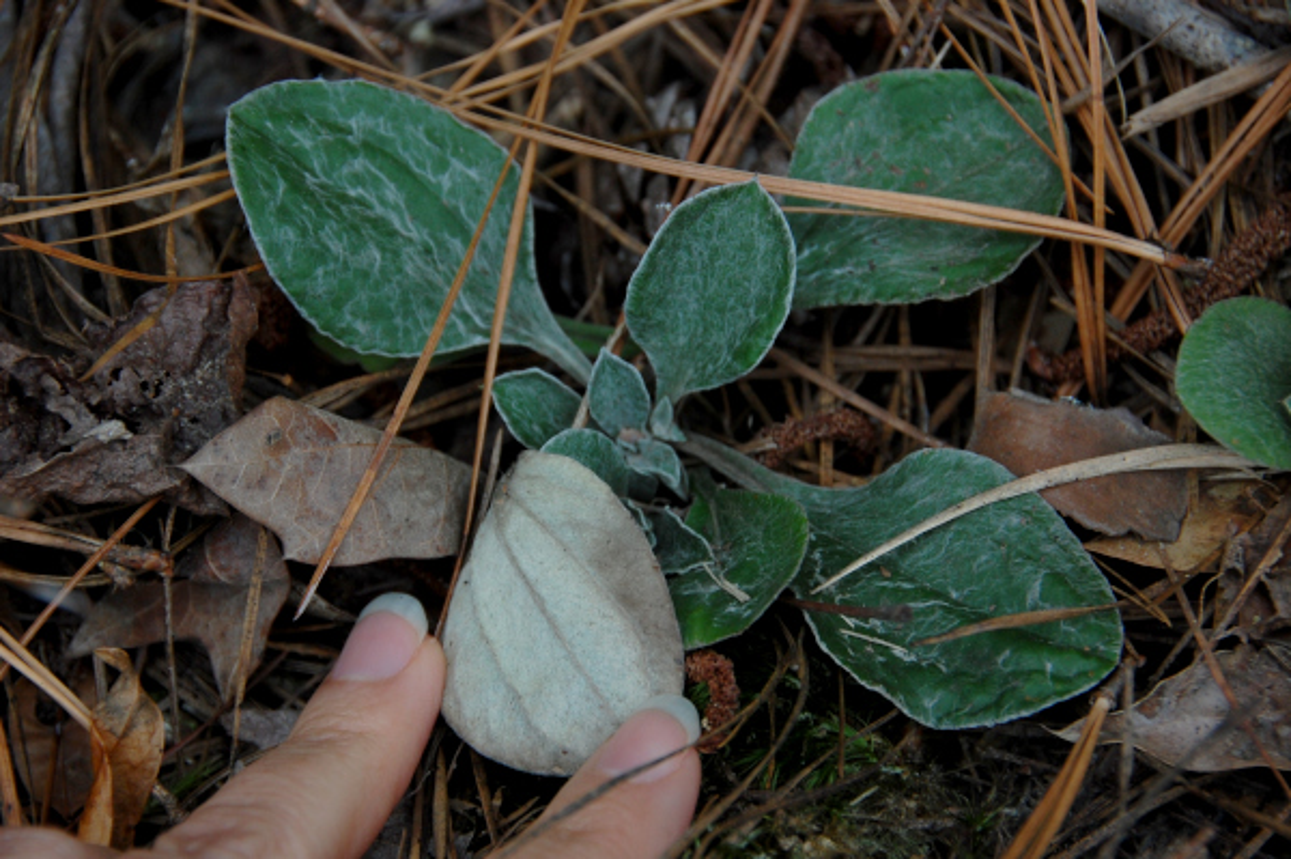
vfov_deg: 9.6
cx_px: 646
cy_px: 430
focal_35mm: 142
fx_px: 5106
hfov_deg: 14.4
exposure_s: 1/160
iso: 400
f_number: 8
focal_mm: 95
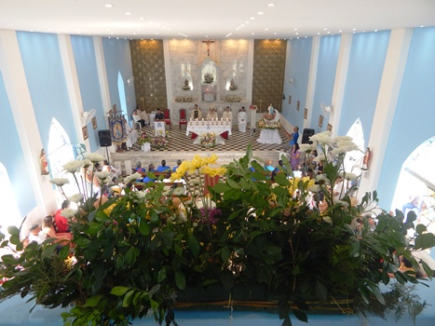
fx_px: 276
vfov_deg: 61.1
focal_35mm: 22
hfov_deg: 76.4
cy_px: 163
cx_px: 218
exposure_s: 1/30
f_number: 3
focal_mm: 4
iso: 125
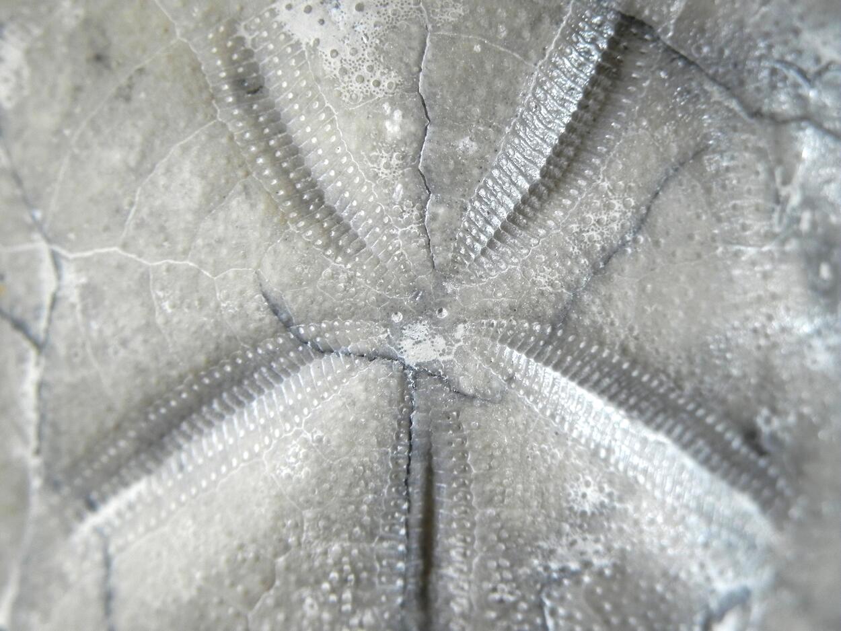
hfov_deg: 18.7
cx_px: 420
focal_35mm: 105
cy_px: 316
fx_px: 2551
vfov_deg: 14.1
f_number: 4
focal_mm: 18.8
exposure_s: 1/68.2
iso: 160
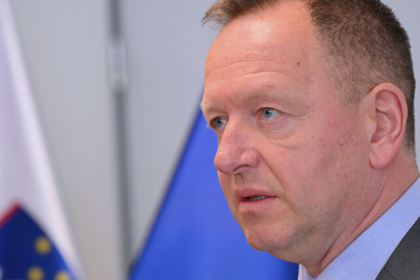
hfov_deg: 8.1
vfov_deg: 5.4
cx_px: 251
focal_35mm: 255
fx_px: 2975
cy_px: 179
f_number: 4.5
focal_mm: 160
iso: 2500
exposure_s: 1/500
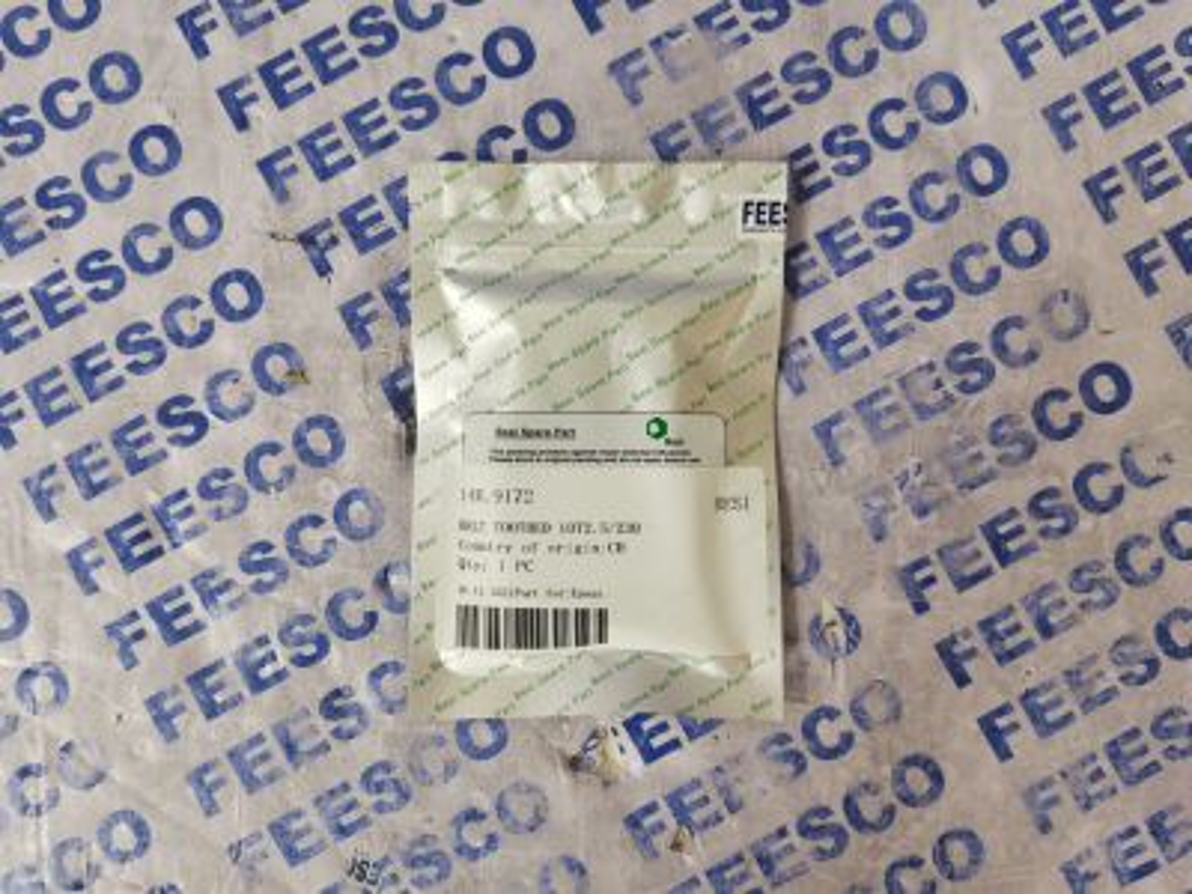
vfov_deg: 53.1
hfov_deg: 67.3
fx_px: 895
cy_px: 447
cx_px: 596
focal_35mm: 26
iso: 500
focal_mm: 5.58
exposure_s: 1/40
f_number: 1.8
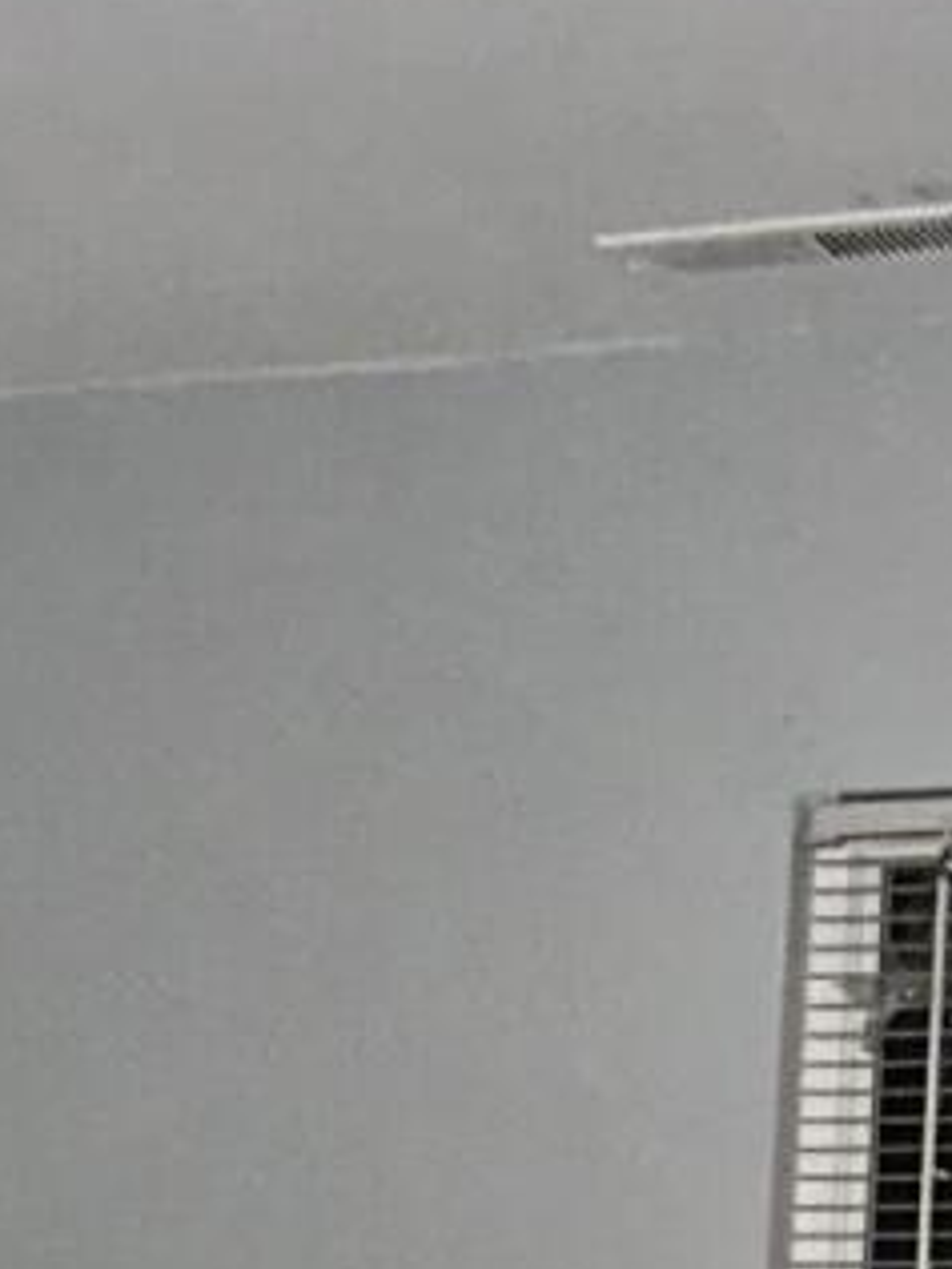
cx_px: -125
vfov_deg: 11.0
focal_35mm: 152
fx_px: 5574
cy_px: 2996
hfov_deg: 9.7
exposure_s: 1/4
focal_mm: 6.86
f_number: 1.78
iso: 400
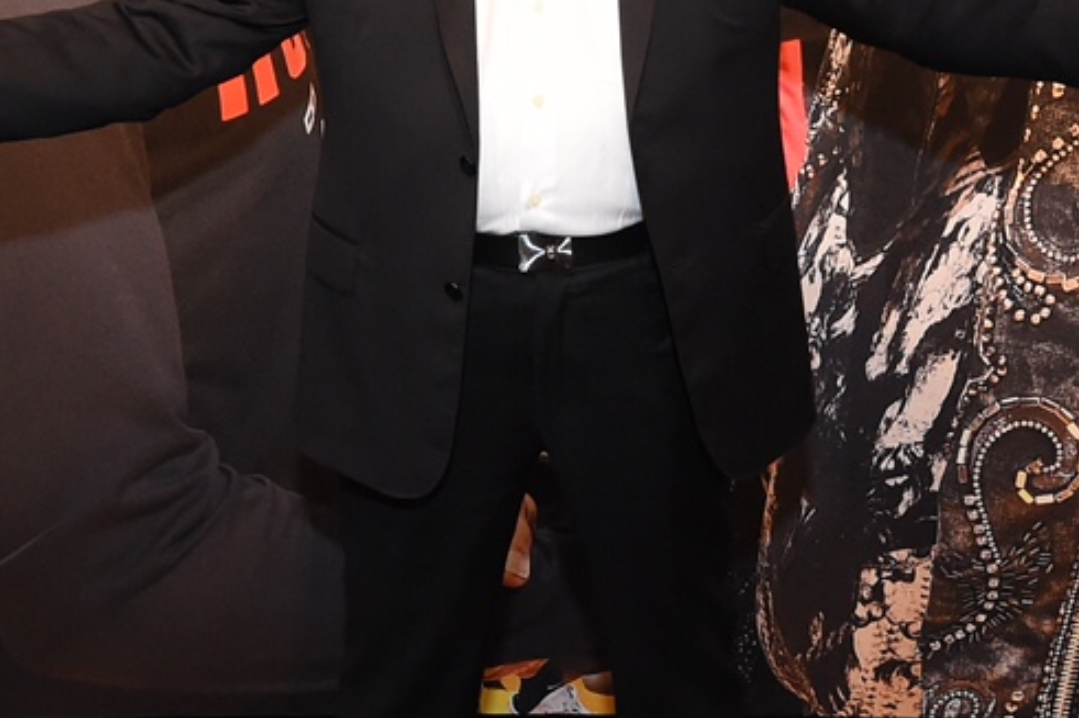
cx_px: 545
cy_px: 97
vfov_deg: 24.0
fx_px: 1648
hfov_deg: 36.3
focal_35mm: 55
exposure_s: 1/250
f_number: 7.1
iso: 5000
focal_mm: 18
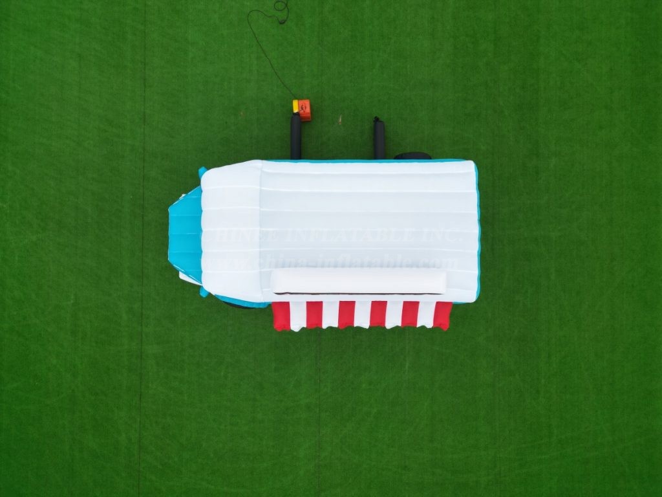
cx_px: 331
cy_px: 248
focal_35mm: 24
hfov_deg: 71.6
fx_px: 459
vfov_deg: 56.8
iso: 140
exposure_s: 1/2000
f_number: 1.7
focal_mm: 6.72
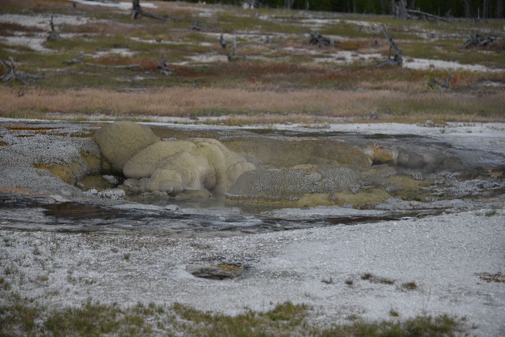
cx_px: 252
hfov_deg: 16.4
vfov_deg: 11.0
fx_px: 1754
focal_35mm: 125
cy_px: 168
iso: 140
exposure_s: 1/250
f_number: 5.6
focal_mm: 125
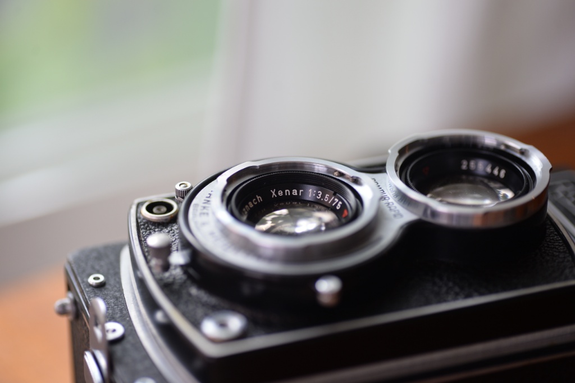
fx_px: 1436
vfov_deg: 15.2
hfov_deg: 22.6
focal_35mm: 90
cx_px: 288
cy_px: 192
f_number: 3.8
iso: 500
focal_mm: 90
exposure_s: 1/250
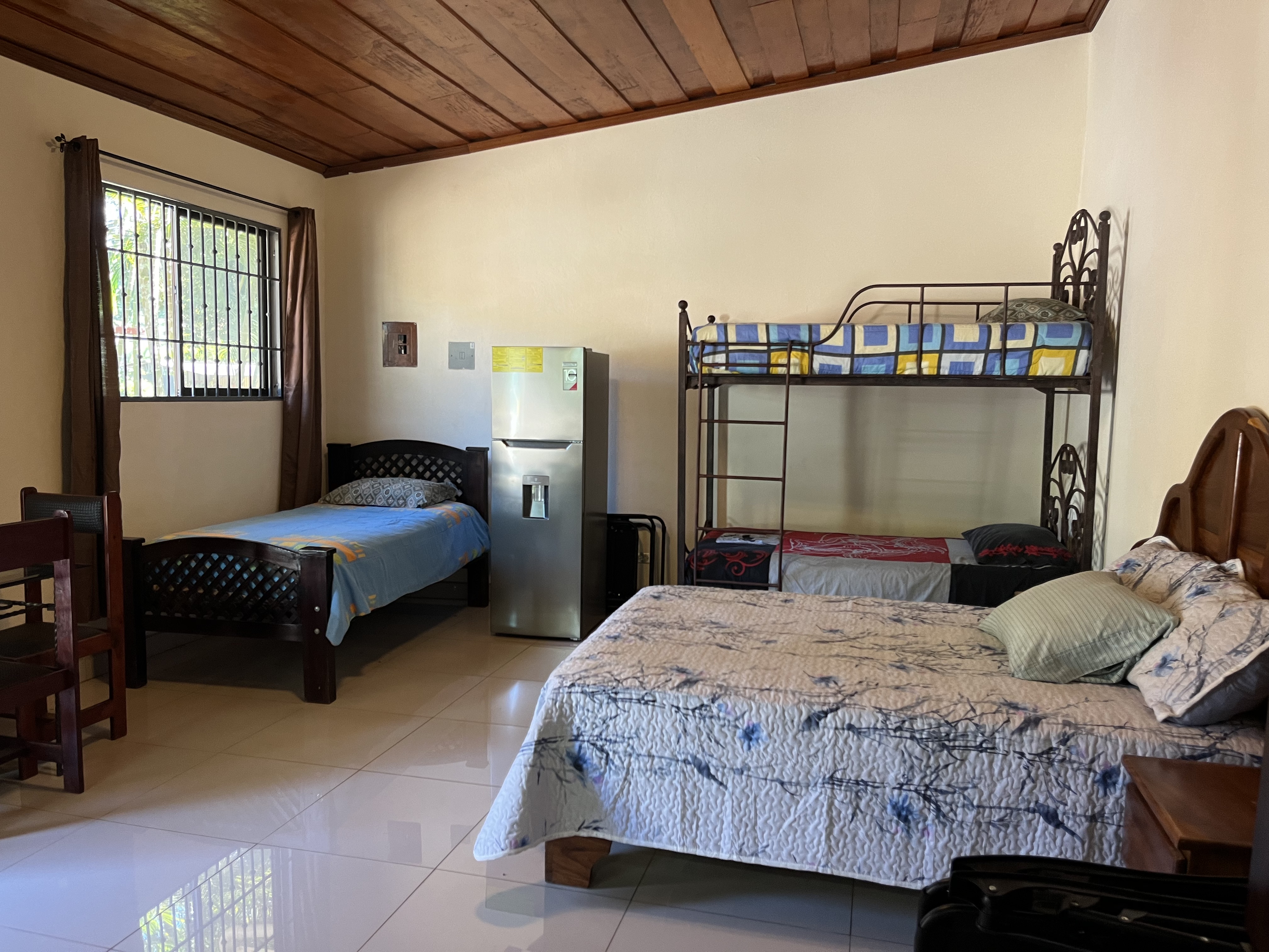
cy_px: 476
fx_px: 953
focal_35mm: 26
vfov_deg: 53.1
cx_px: 634
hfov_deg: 67.3
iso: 125
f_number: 1.6
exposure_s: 1/60
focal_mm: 5.1
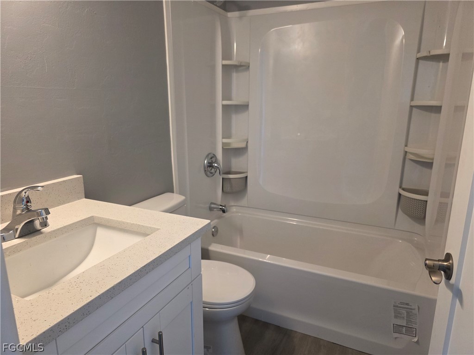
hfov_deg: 73.9
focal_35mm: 23
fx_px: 315
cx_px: 237
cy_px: 178
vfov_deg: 58.9
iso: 320
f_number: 1.7
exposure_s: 1/120
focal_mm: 6.3
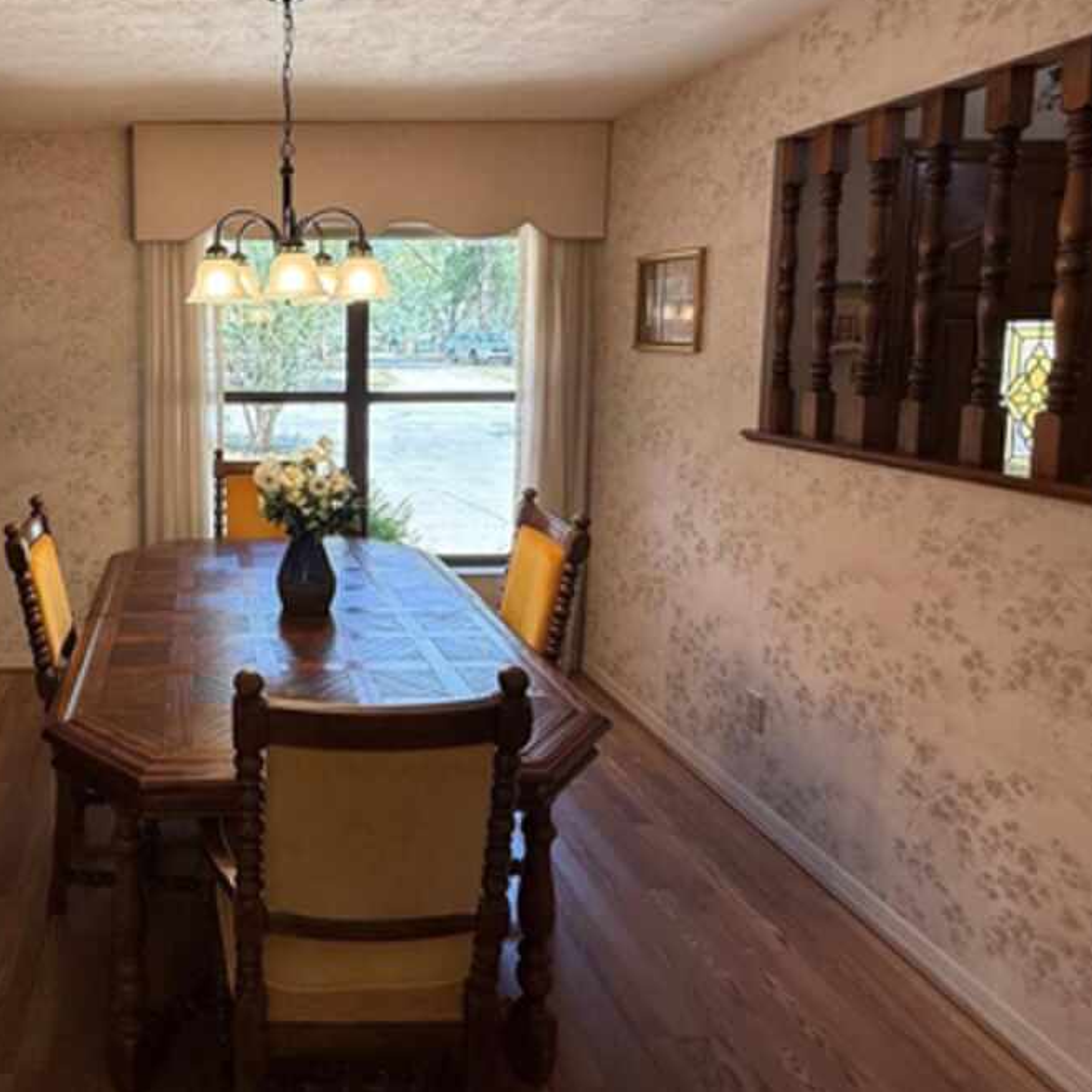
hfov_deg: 59.8
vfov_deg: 64.1
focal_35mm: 24
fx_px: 857
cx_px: 217
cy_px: 412
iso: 125
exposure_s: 1/120
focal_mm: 2.22
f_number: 2.2
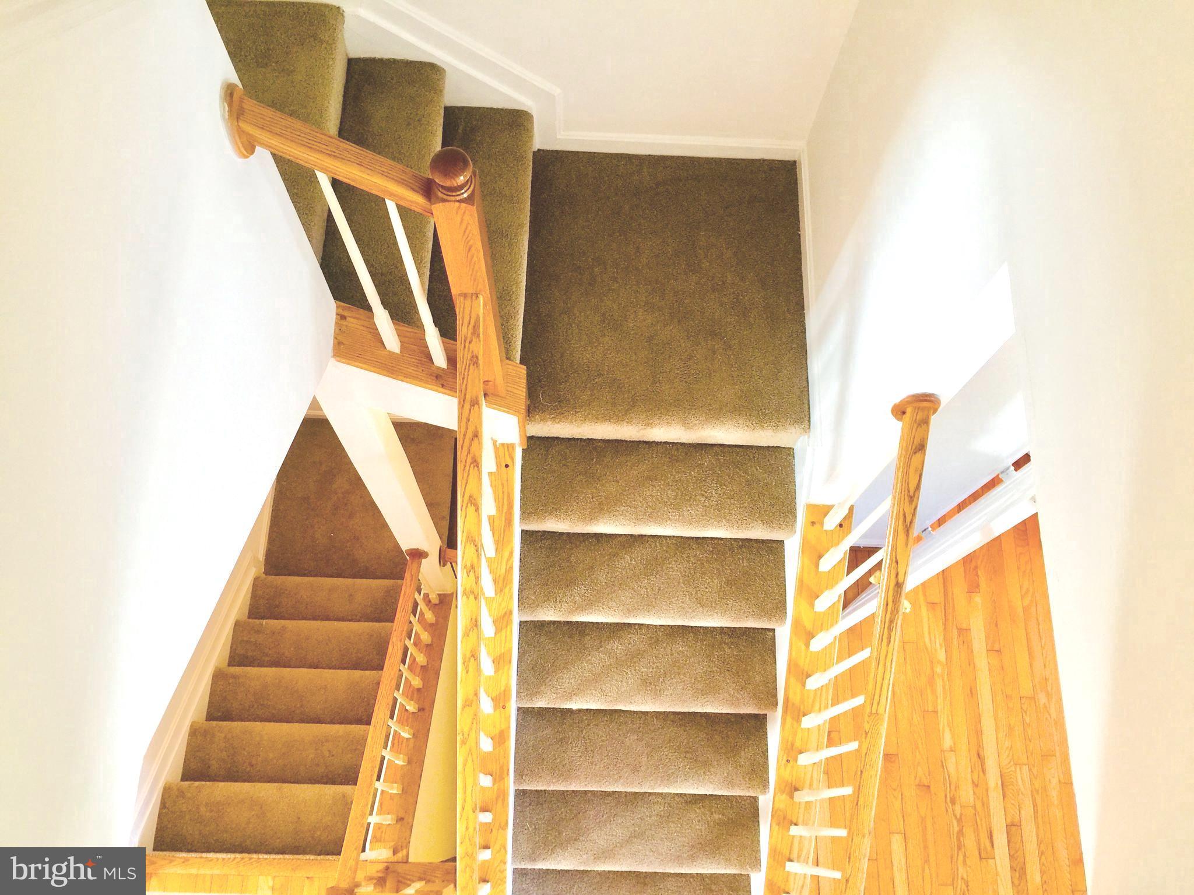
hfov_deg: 61.7
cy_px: 448
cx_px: 597
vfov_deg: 48.2
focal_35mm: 29
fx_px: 1000
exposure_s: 1/15
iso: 64
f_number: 2.2
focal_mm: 4.15
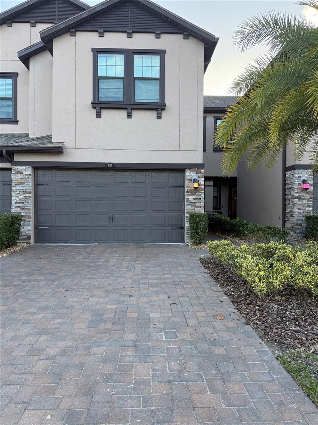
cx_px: 159
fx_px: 294
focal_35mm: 24
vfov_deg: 71.6
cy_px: 212
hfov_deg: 56.8
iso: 100
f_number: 1.78
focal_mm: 6.76
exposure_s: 1/622
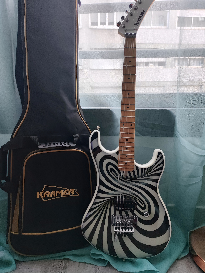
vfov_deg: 71.6
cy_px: 136
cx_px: 102
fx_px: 190
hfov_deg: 56.8
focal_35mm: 24
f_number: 1.89
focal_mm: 5.89
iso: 315
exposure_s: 1/50
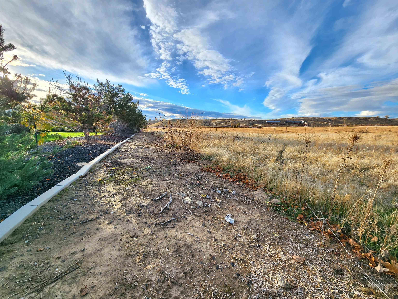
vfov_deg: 89.9
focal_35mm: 13
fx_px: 149
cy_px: 150
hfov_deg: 106.2
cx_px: 199
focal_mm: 2.2
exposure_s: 1/1111
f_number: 2.2
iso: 50
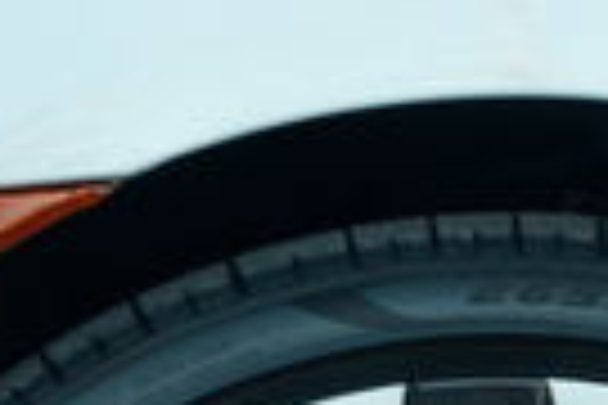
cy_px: 1042
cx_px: 509
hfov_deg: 5.2
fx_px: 6721
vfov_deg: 3.4
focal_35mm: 398
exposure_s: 1/200
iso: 250
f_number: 2.8
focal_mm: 70
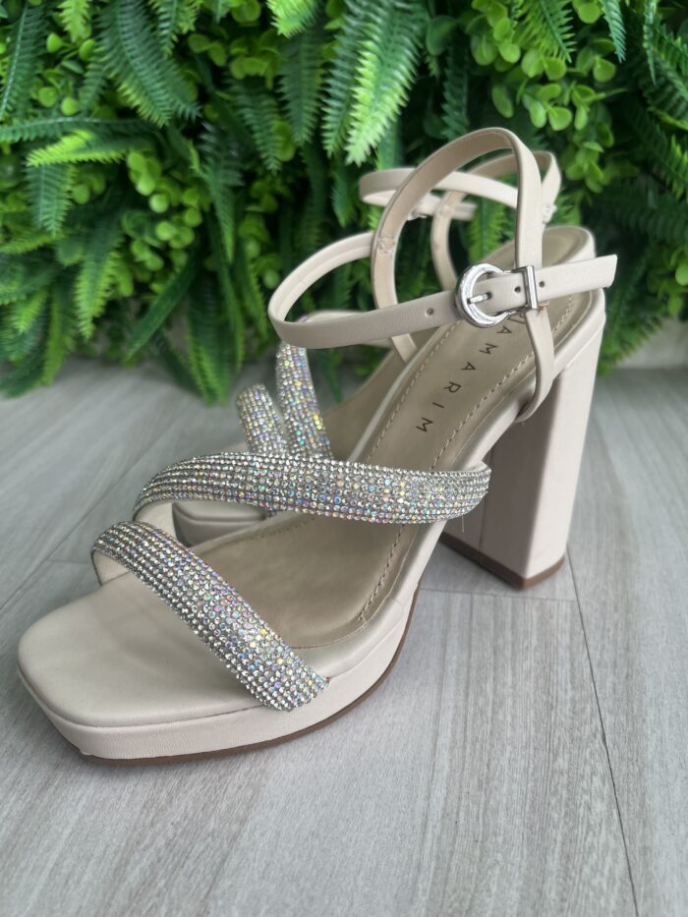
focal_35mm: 26
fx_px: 689
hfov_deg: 53.1
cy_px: 458
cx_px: 344
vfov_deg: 67.3
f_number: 1.5
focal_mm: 5.7
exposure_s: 1/120
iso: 50
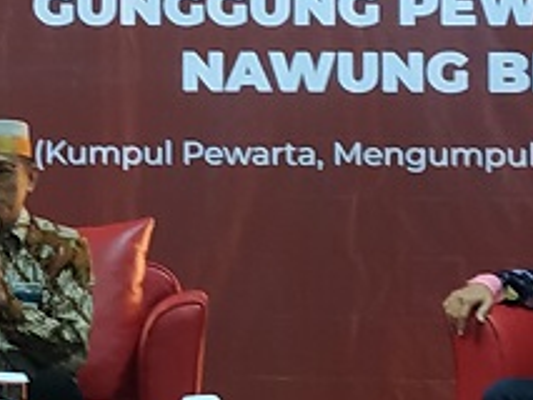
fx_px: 1248
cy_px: 65
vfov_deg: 18.0
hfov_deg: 22.9
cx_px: -28
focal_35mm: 81
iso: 500
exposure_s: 1/20
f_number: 1.9
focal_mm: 3.94
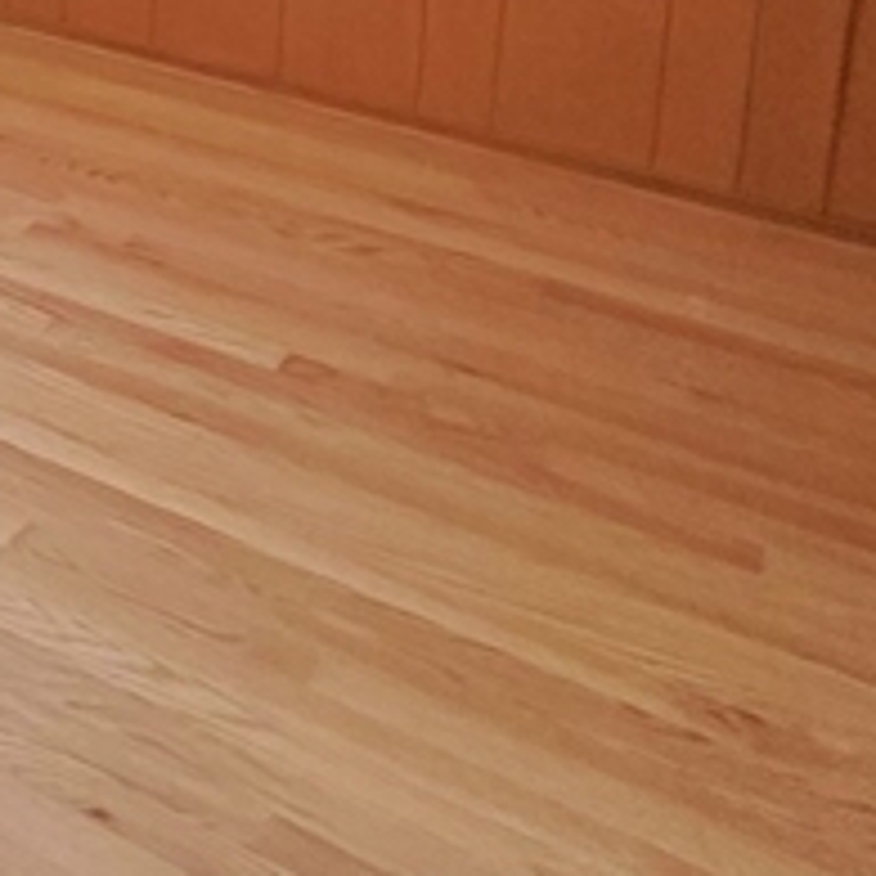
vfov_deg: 22.6
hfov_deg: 20.3
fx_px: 1861
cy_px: -364
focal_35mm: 65
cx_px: -624
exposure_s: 1/85
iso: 320
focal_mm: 2.22
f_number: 2.2
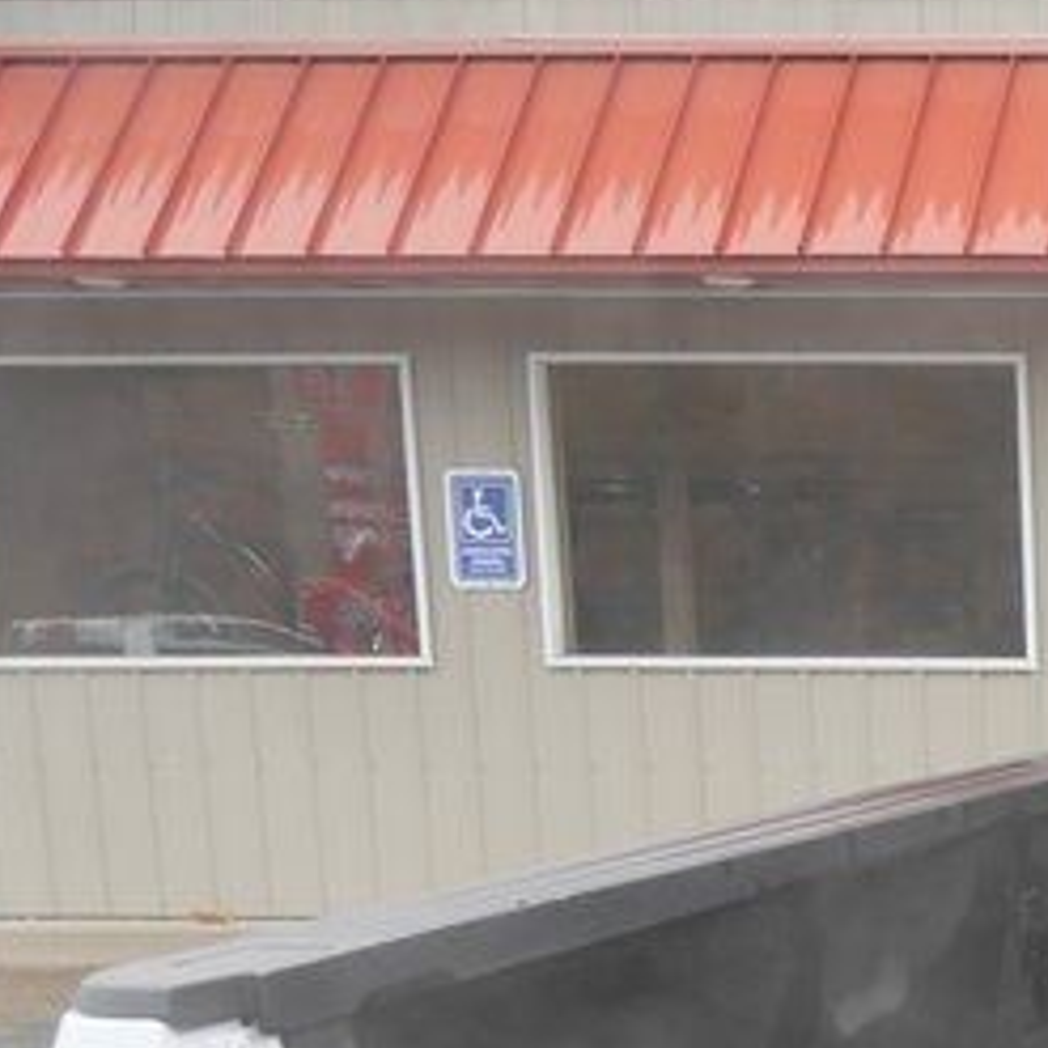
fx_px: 3014
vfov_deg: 18.2
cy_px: 1426
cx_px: 1846
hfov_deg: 16.7
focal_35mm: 88
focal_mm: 12
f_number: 3.5
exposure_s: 1/100
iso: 200
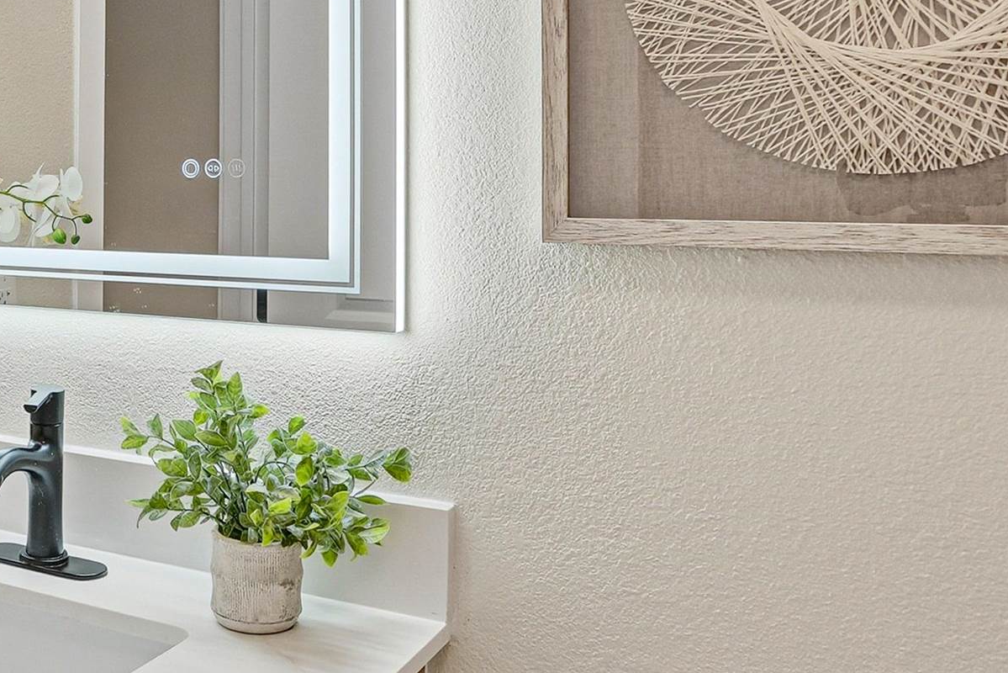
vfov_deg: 32.2
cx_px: 69
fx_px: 1148
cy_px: 190
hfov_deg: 42.7
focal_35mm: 41
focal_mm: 16
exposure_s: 1/800
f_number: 8
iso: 250
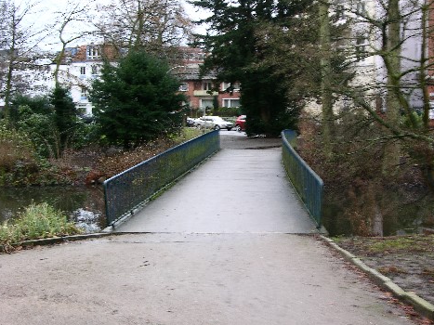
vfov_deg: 32.9
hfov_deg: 42.9
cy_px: 167
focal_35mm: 44
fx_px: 552
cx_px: 240
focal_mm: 8.9
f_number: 3.5
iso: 50
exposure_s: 1/26.6
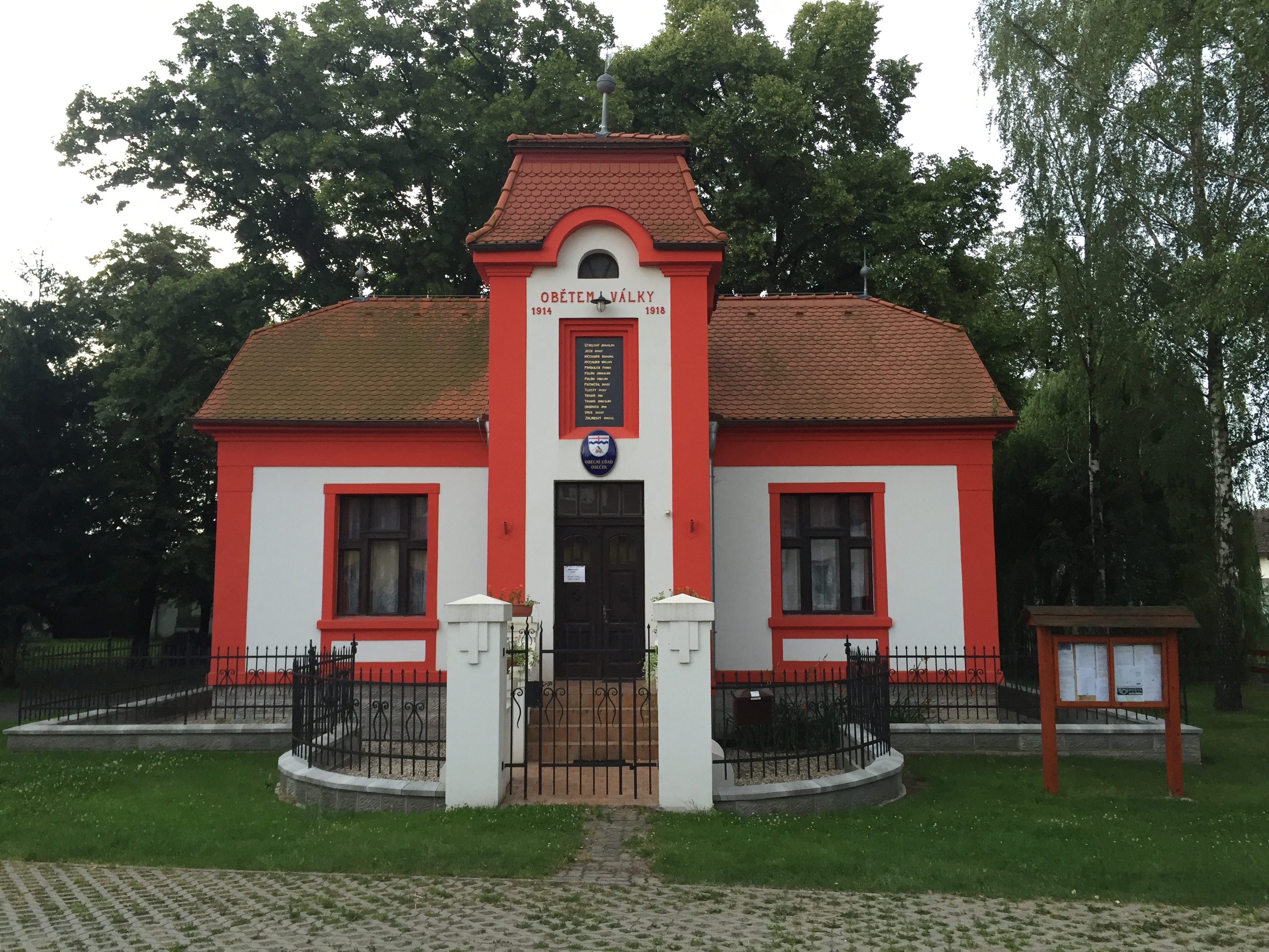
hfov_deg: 61.7
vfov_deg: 48.2
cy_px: 476
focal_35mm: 29
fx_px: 1063
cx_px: 634
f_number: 2.2
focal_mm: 4.15
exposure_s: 1/33
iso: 50
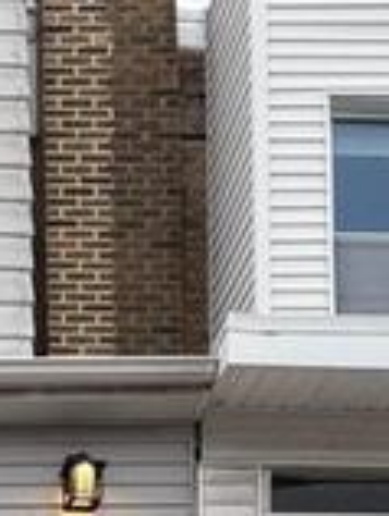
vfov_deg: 15.1
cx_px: -193
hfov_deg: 13.8
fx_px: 1509
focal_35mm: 101
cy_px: 1083
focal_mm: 6.76
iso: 80
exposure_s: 1/120
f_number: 1.78
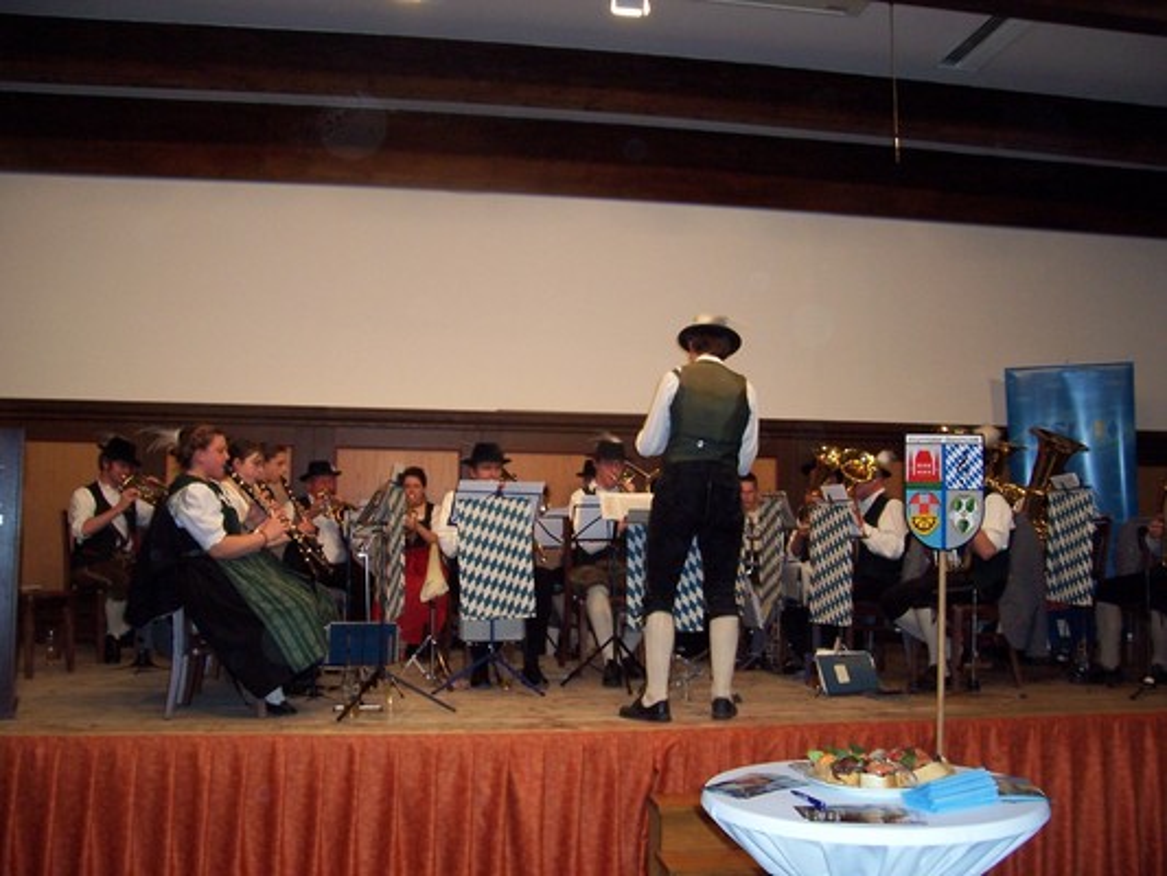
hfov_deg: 53.9
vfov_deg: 41.8
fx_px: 1146
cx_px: 584
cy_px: 438
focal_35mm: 34
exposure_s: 1/60
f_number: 2.7
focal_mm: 5.6
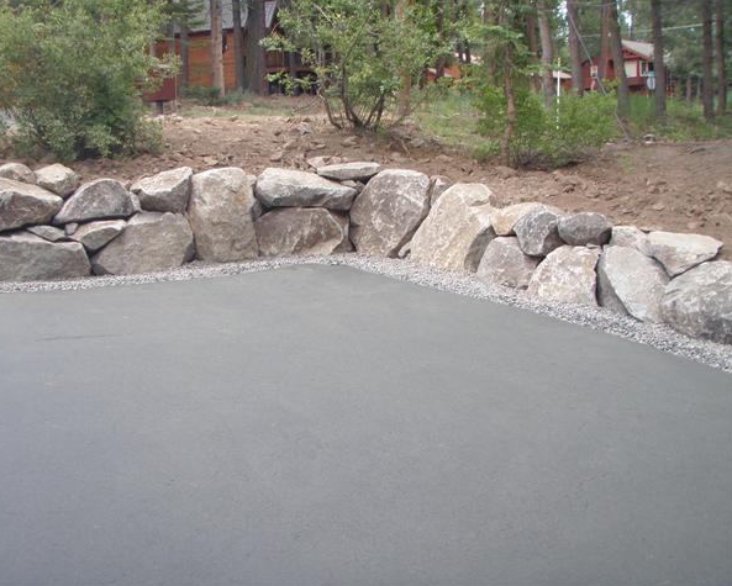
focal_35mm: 40
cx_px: 341
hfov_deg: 45.7
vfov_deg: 37.4
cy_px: 294
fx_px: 867
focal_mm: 6.7
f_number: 3.5
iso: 80
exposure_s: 1/125
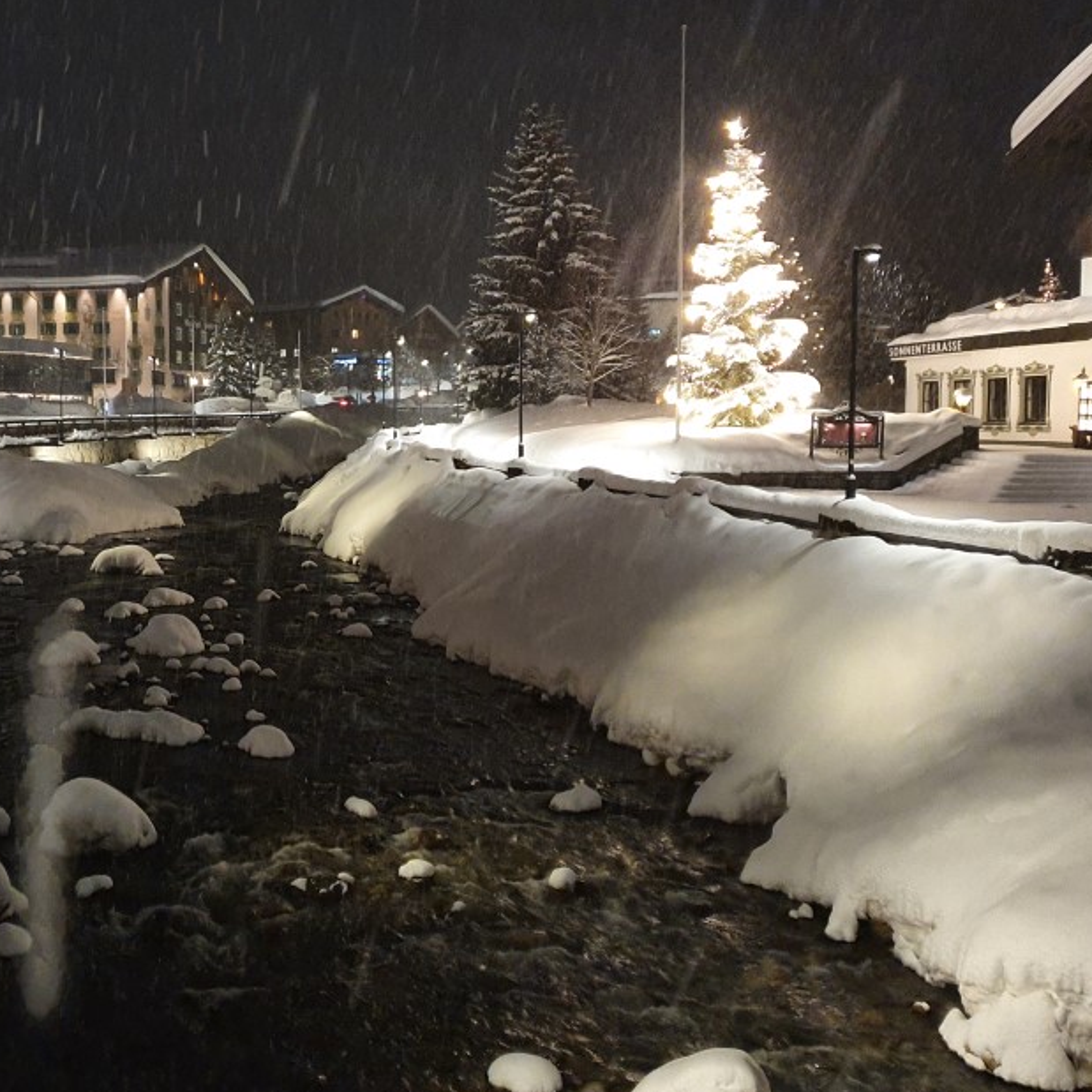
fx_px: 1356
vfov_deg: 43.7
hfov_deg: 42.3
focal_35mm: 38
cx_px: 254
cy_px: 469
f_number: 1.5
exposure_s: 1/25
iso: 640
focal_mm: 4.32
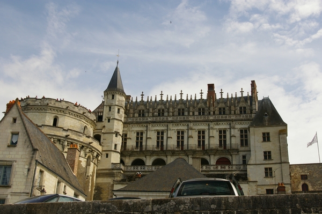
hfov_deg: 40.0
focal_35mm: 50
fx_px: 442
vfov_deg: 27.2
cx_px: 161
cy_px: 107
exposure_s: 1/250
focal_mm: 33
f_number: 11
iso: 400
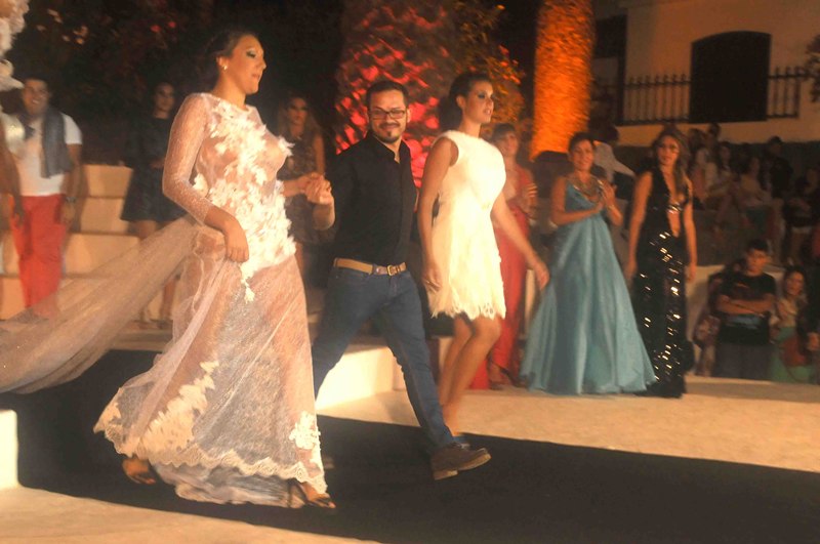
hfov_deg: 43.7
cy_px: 272
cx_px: 410
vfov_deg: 29.8
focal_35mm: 45
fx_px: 1024
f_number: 7.1
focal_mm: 30
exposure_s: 1/60
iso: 800
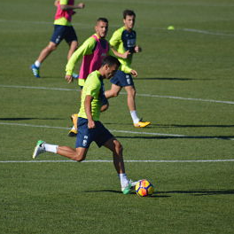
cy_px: 117
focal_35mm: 579
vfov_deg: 3.0
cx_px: 96
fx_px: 4428
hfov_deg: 3.0
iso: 280
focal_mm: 300
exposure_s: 1/2000
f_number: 5.6
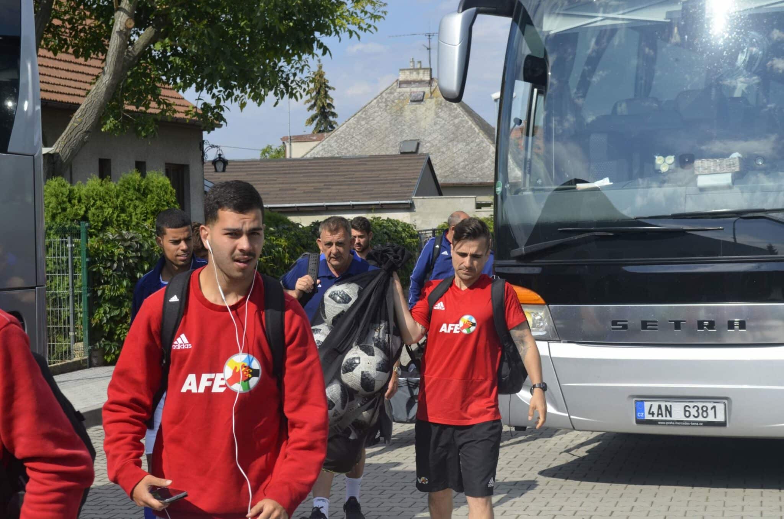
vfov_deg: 20.5
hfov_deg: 30.6
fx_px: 1434
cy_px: 260
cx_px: 392
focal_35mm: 66
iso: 100
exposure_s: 1/250
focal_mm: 44
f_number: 8
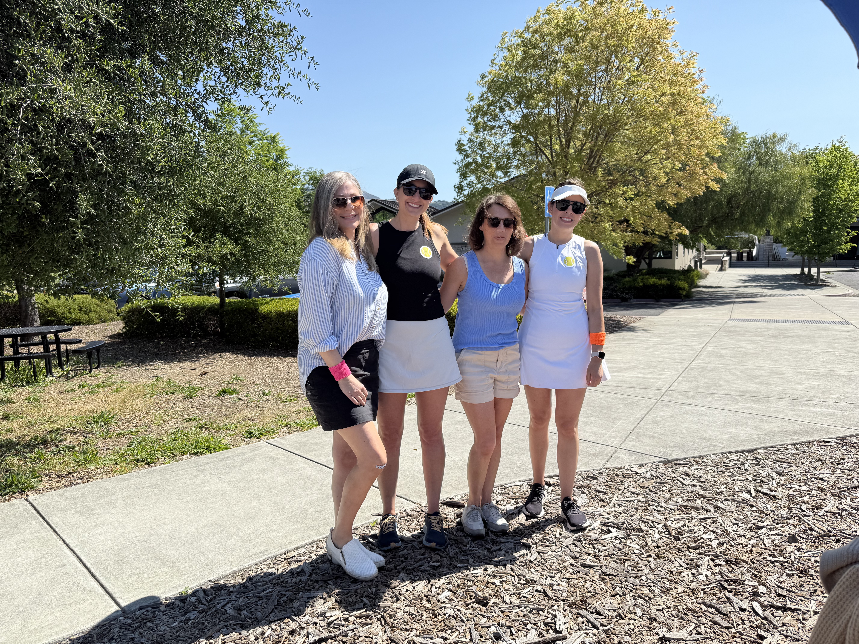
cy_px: 322
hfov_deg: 71.6
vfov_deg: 56.8
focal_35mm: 24
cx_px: 430
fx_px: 596
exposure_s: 1/3425
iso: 80
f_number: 1.78
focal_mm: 6.76
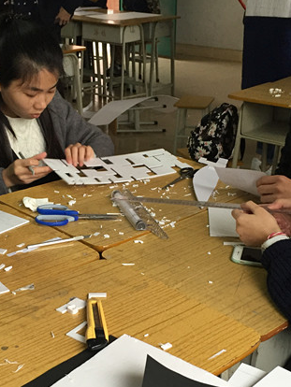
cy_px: 248
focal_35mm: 56
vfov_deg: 34.1
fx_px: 627
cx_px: 128
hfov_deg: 26.1
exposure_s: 1/33
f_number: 2.2
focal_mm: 4.15
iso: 80
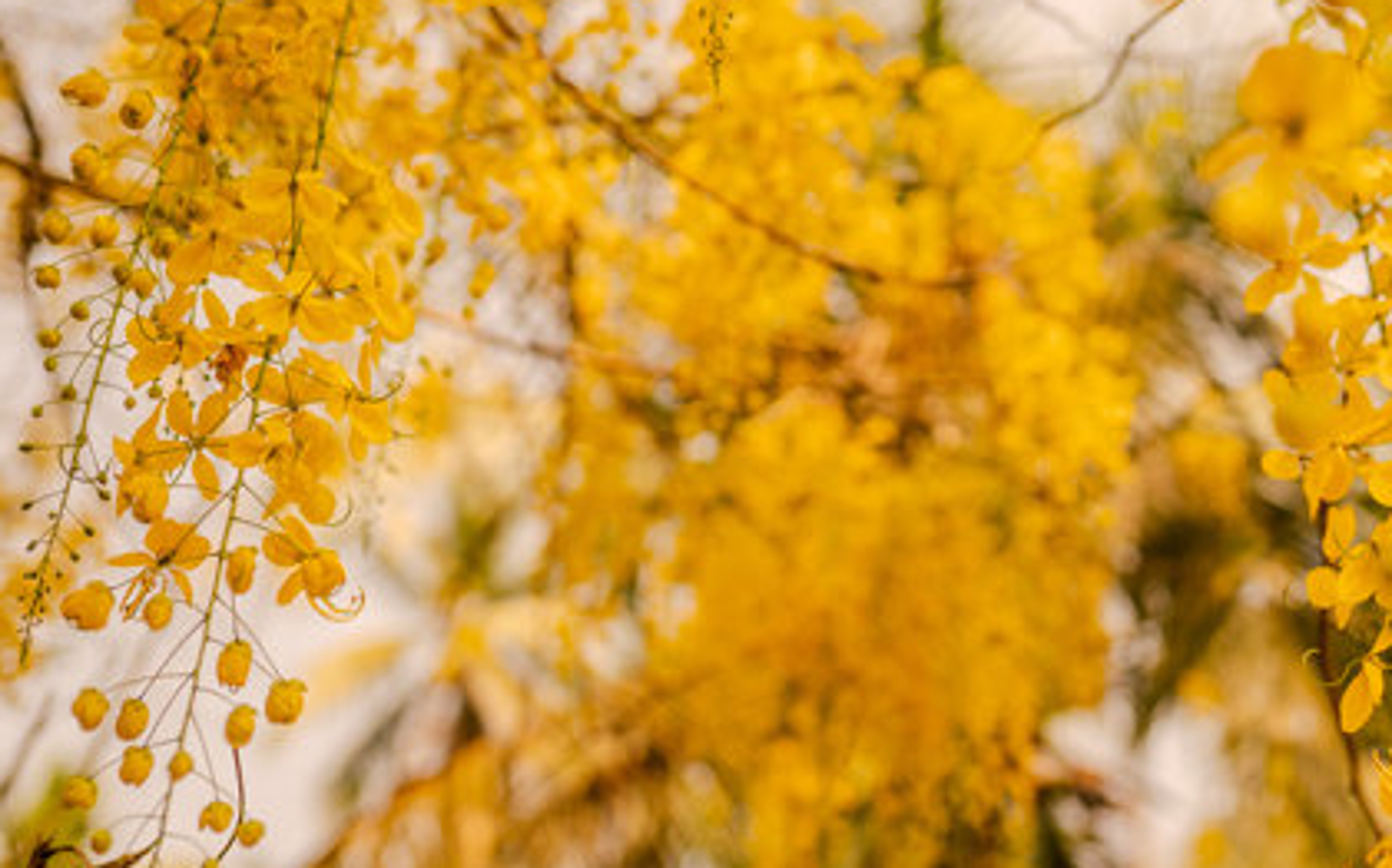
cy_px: 470
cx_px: 978
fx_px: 1972
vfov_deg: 24.8
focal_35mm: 52
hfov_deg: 38.2
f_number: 2
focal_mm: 35
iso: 100
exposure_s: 1/1600
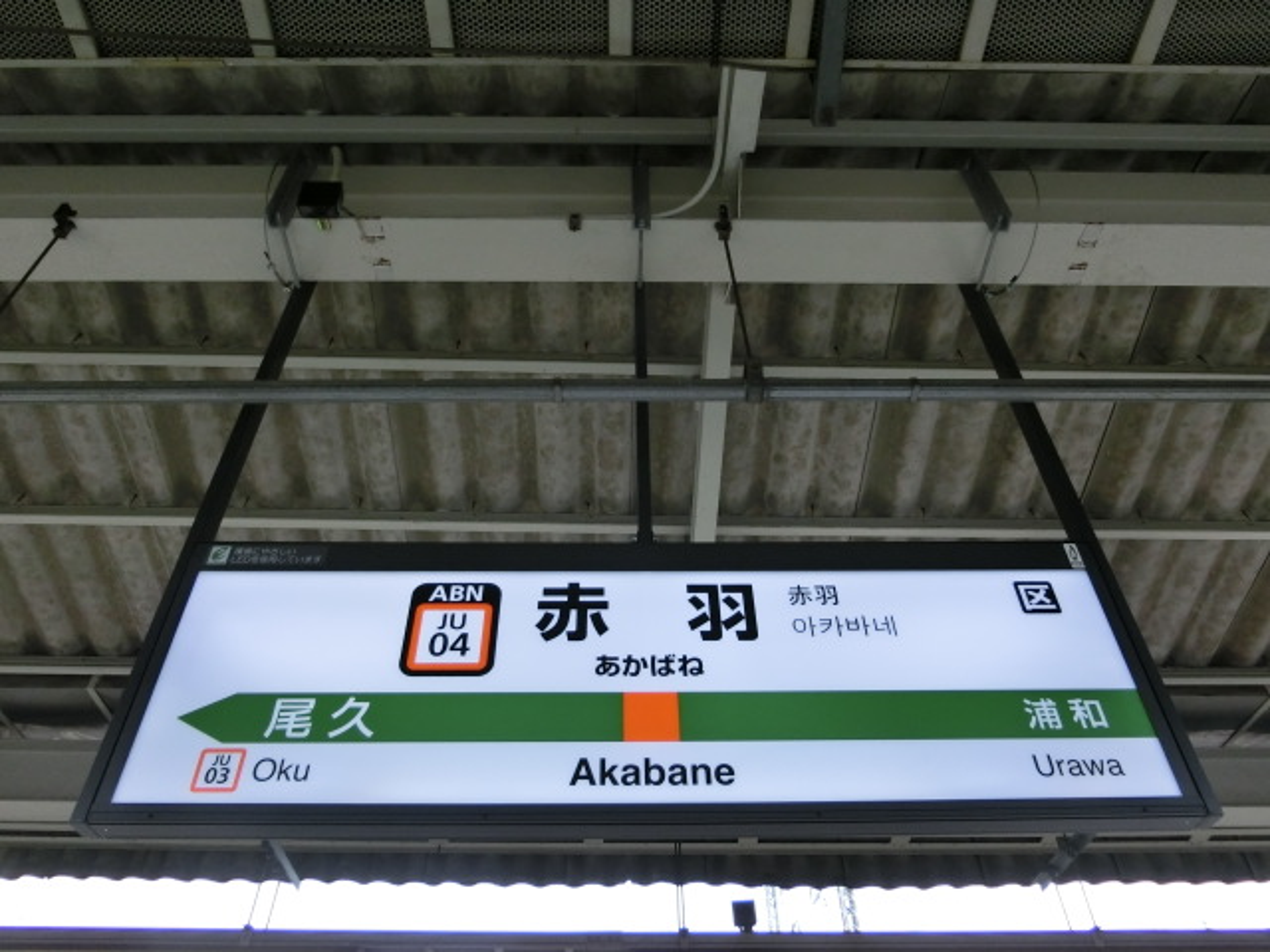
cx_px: 635
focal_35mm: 25
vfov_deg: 54.9
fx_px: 917
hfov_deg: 69.4
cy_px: 476
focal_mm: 4.5
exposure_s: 1/125
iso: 160
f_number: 3.5
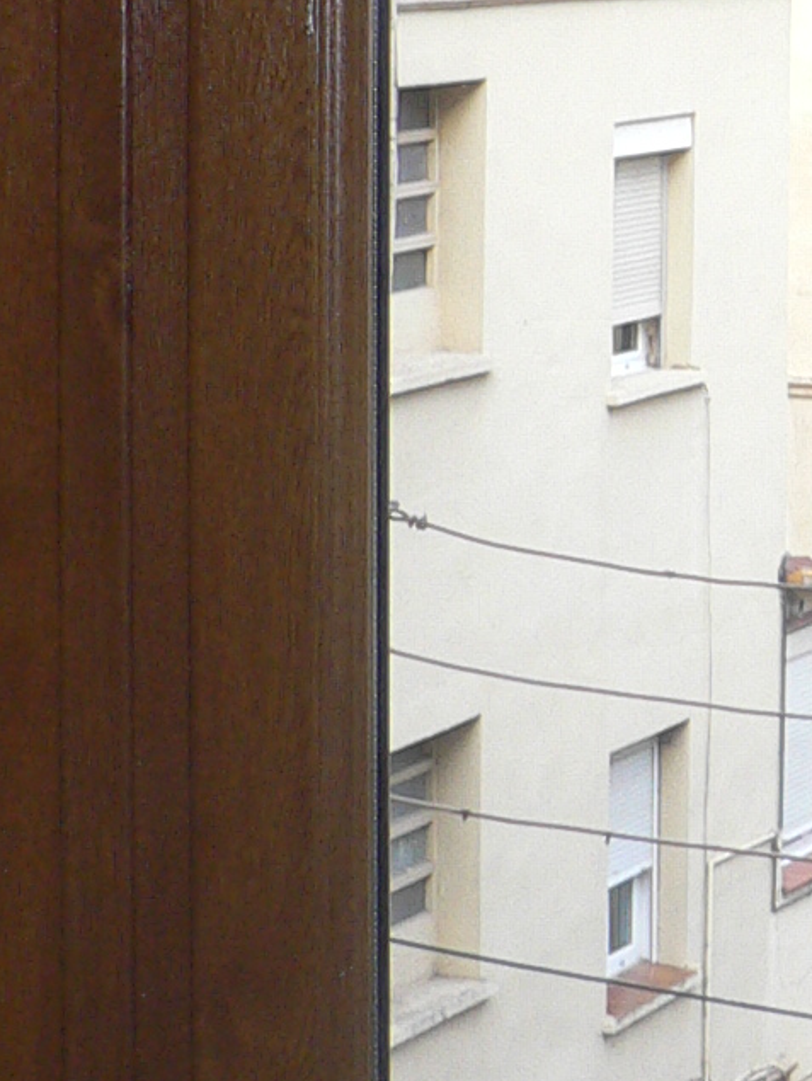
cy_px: 235
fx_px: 4406
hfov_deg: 10.1
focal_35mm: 141
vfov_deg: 13.9
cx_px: 1321
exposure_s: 1/125
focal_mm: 5.8
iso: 100
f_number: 2.8
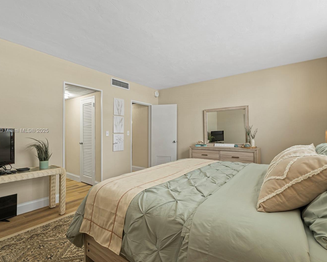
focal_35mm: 17
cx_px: 167
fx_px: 165
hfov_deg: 89.6
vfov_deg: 77.0
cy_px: 131
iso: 160
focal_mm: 10
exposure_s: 2.5
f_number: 10
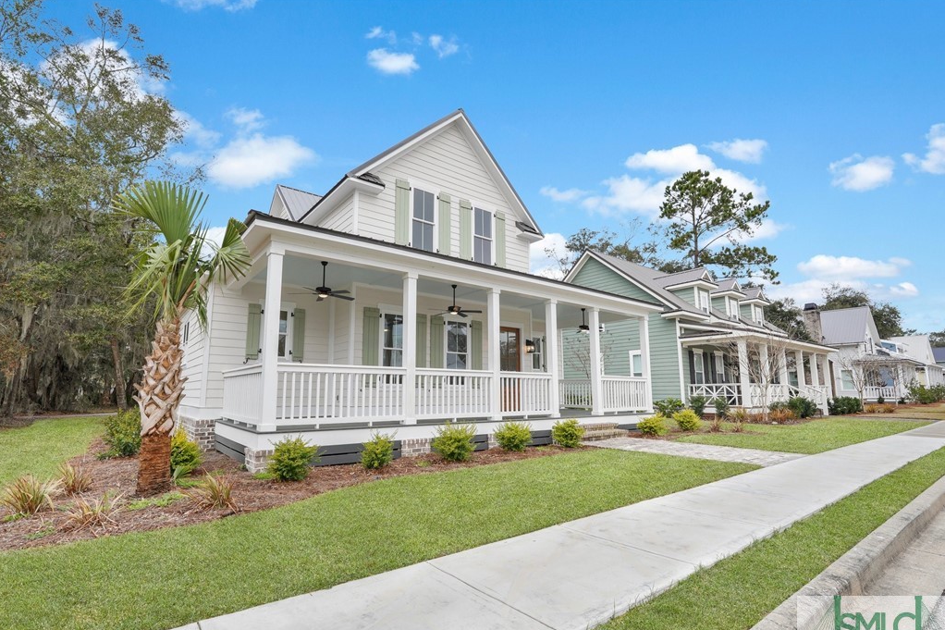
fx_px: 446
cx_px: 456
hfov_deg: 93.2
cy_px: 329
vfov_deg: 70.4
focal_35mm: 17
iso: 320
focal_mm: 16
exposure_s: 1/20
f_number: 9
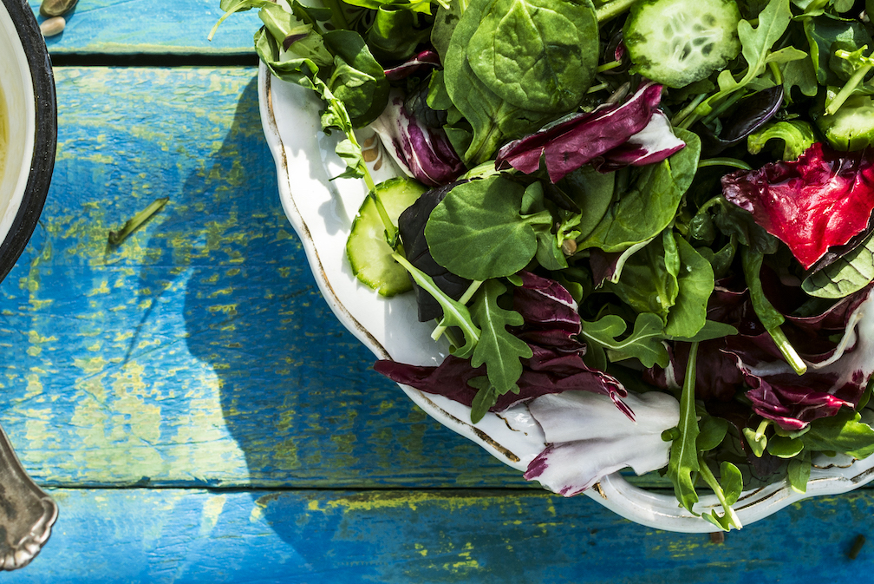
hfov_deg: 16.5
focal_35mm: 124
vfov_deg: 11.1
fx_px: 3012
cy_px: 217
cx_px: 482
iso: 200
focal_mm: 50
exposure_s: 1/250
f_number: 4
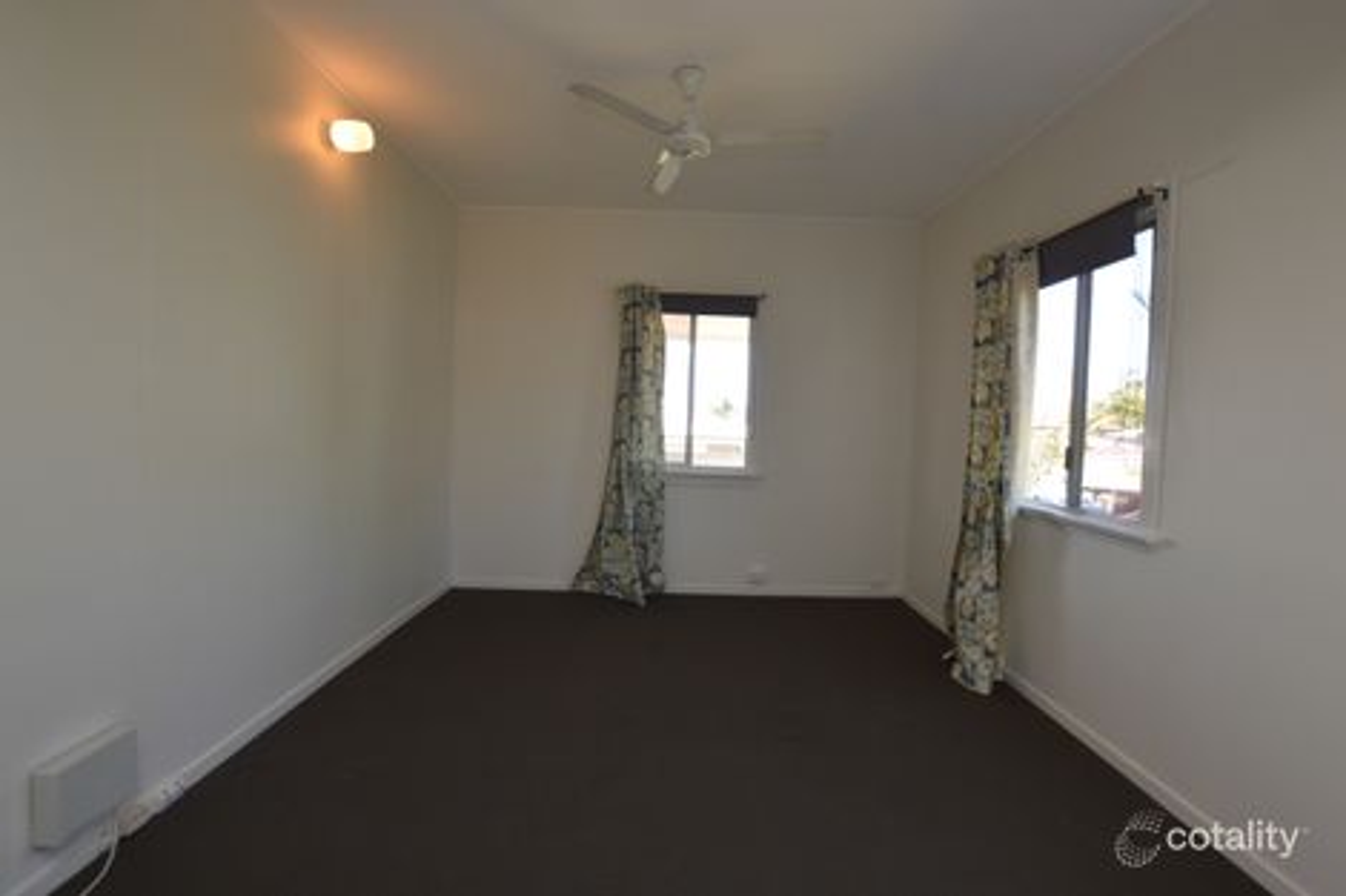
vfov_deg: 77.3
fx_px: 561
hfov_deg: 100.4
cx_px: 673
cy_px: 448
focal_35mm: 15
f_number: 5.6
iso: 400
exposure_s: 1/100
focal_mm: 10
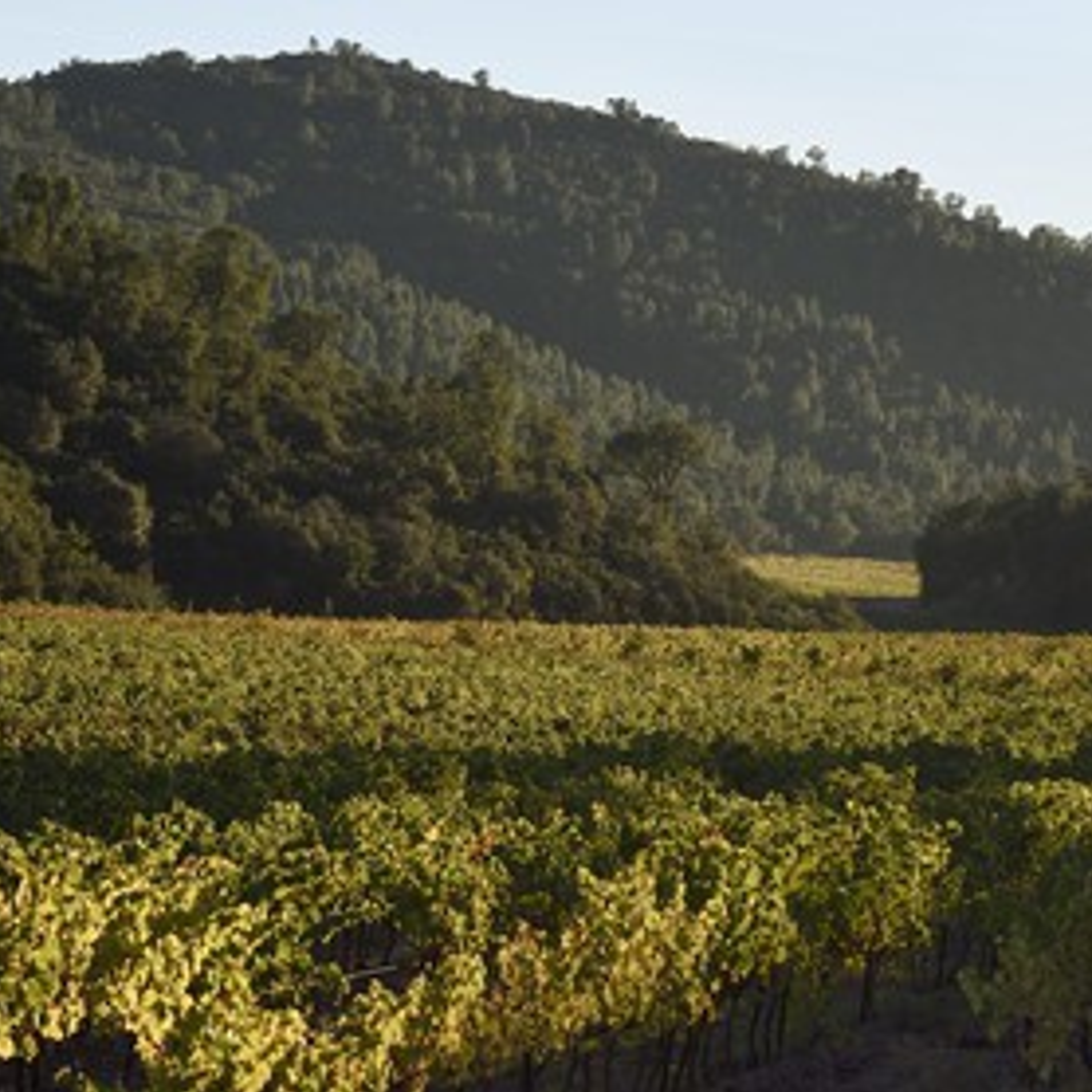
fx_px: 6424
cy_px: 546
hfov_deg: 9.7
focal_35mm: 180
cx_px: 503
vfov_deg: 9.7
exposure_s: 1/200
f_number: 10
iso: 200
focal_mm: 140
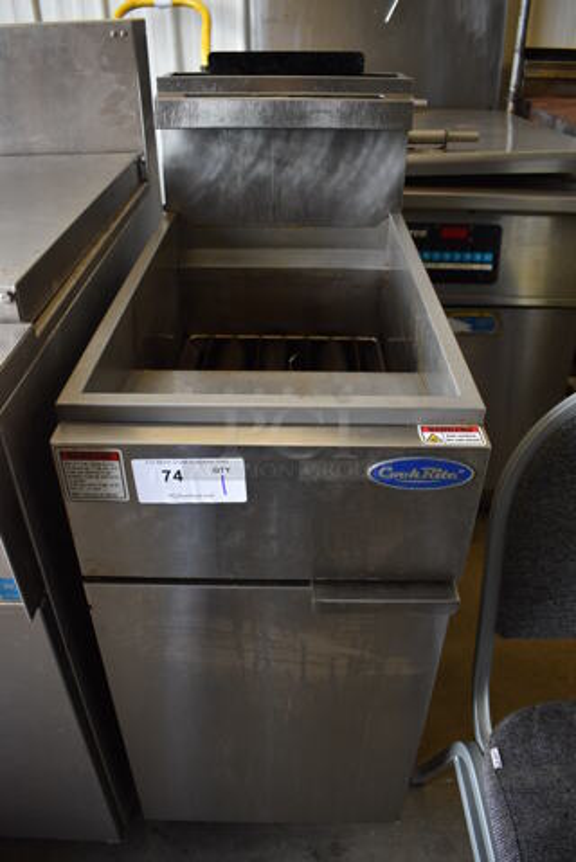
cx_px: 288
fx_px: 647
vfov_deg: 67.4
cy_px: 431
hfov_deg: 48.0
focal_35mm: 27
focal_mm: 18
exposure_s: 1/160
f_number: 3.5
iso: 800
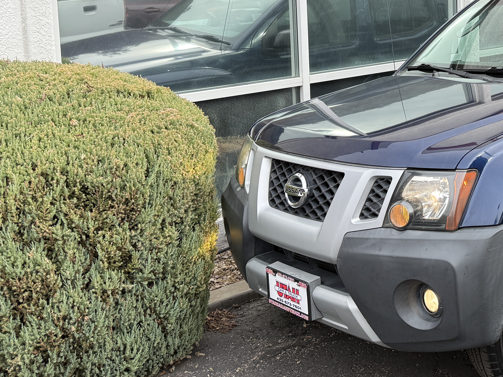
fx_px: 756
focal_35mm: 52
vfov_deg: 26.9
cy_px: 29
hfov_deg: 33.9
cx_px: 493
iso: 100
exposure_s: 1/750
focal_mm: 6.76
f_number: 1.78
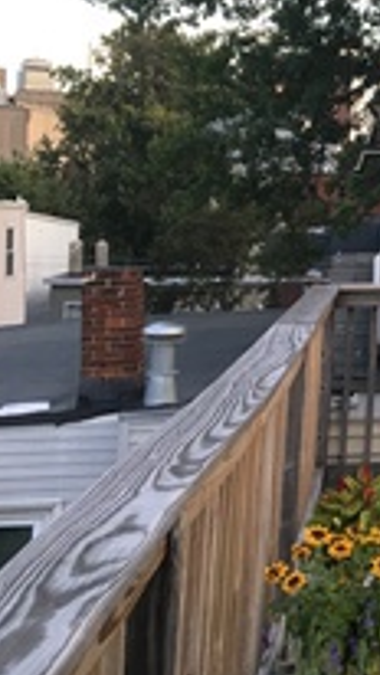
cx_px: 660
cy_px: 136
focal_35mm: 69
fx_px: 1235
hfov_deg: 15.3
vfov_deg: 29.9
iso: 32
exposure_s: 1/30
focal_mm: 4.15
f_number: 2.2
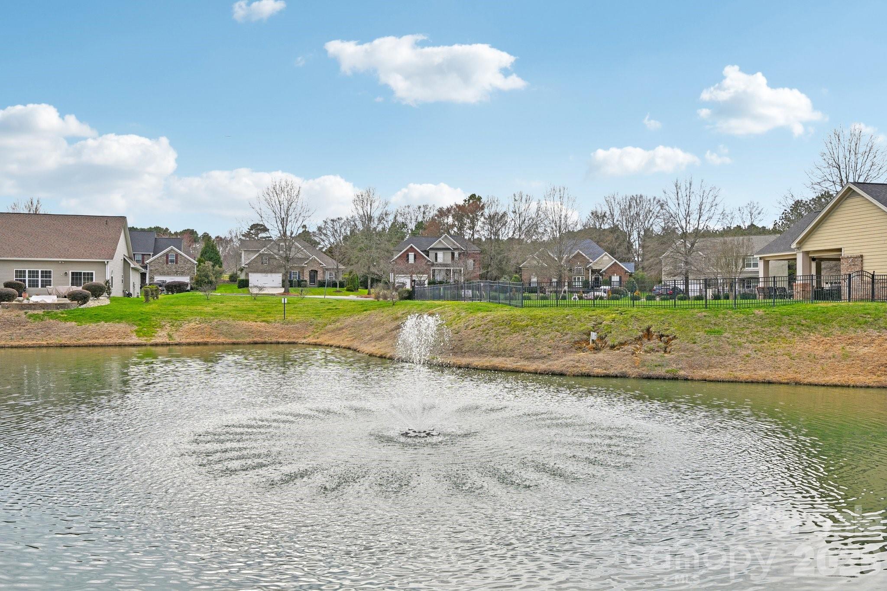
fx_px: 714
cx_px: 444
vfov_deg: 45.0
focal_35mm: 29
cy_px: 296
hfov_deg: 63.7
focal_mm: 19.5
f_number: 8
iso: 64
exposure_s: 1/250
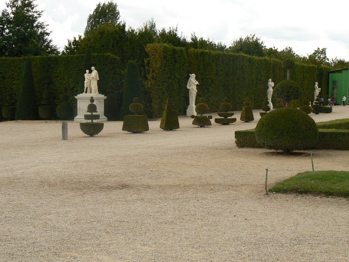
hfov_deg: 29.4
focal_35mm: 66
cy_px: 131
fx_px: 665
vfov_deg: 22.3
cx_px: 174
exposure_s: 1/250
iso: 80
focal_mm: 11
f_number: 5.6
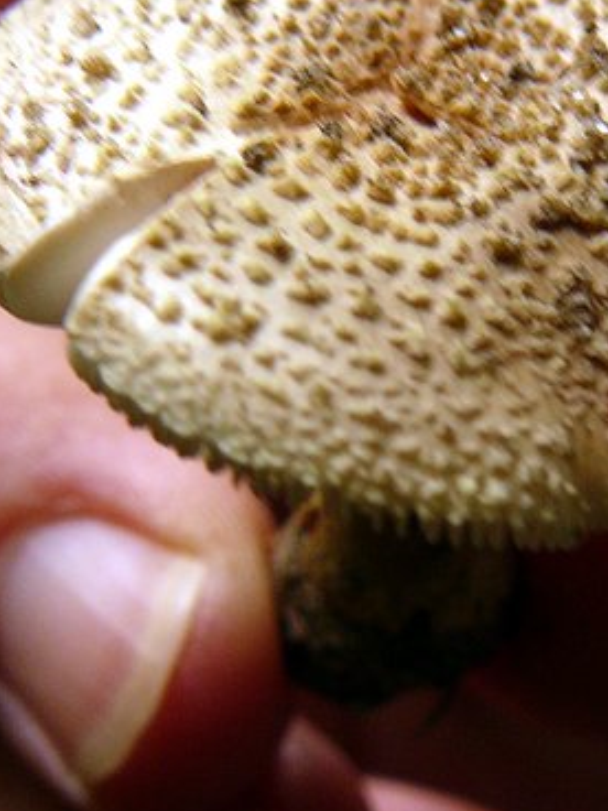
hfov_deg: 19.3
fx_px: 1780
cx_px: 405
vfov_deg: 25.6
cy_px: 315
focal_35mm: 76
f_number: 2.8
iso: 100
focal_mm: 5.2
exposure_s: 1/40
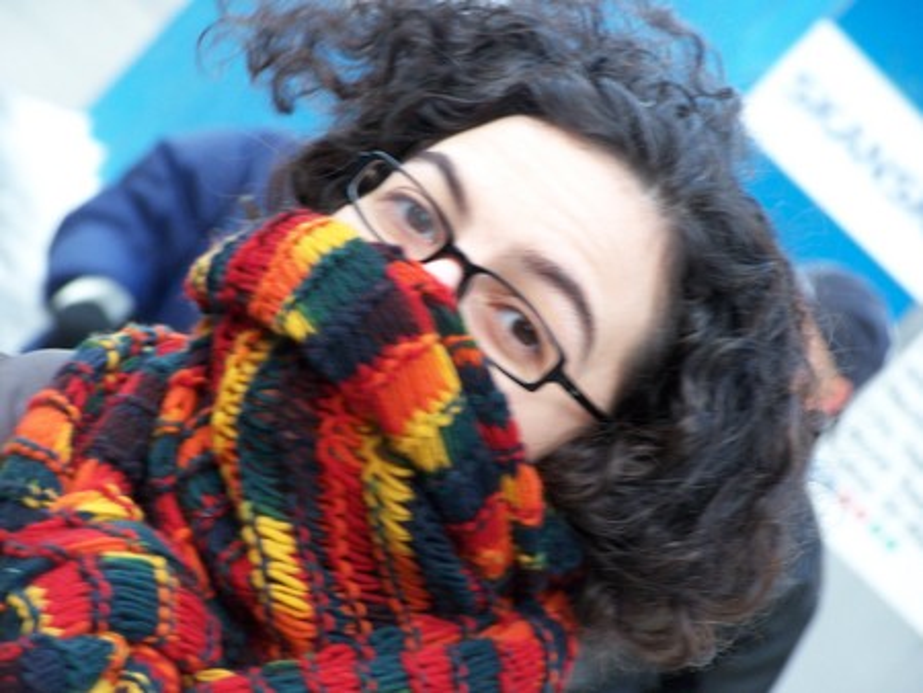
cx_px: 462
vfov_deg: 7.9
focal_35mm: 189
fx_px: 5042
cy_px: 346
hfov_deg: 10.5
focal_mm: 31.3
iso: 140
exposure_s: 1/50
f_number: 3.2
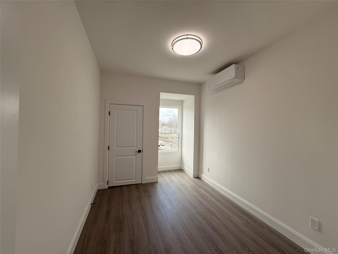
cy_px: 127
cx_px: 169
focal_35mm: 14
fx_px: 137
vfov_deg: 85.7
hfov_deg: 102.1
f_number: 2.2
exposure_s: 1/262
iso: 64
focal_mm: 2.22
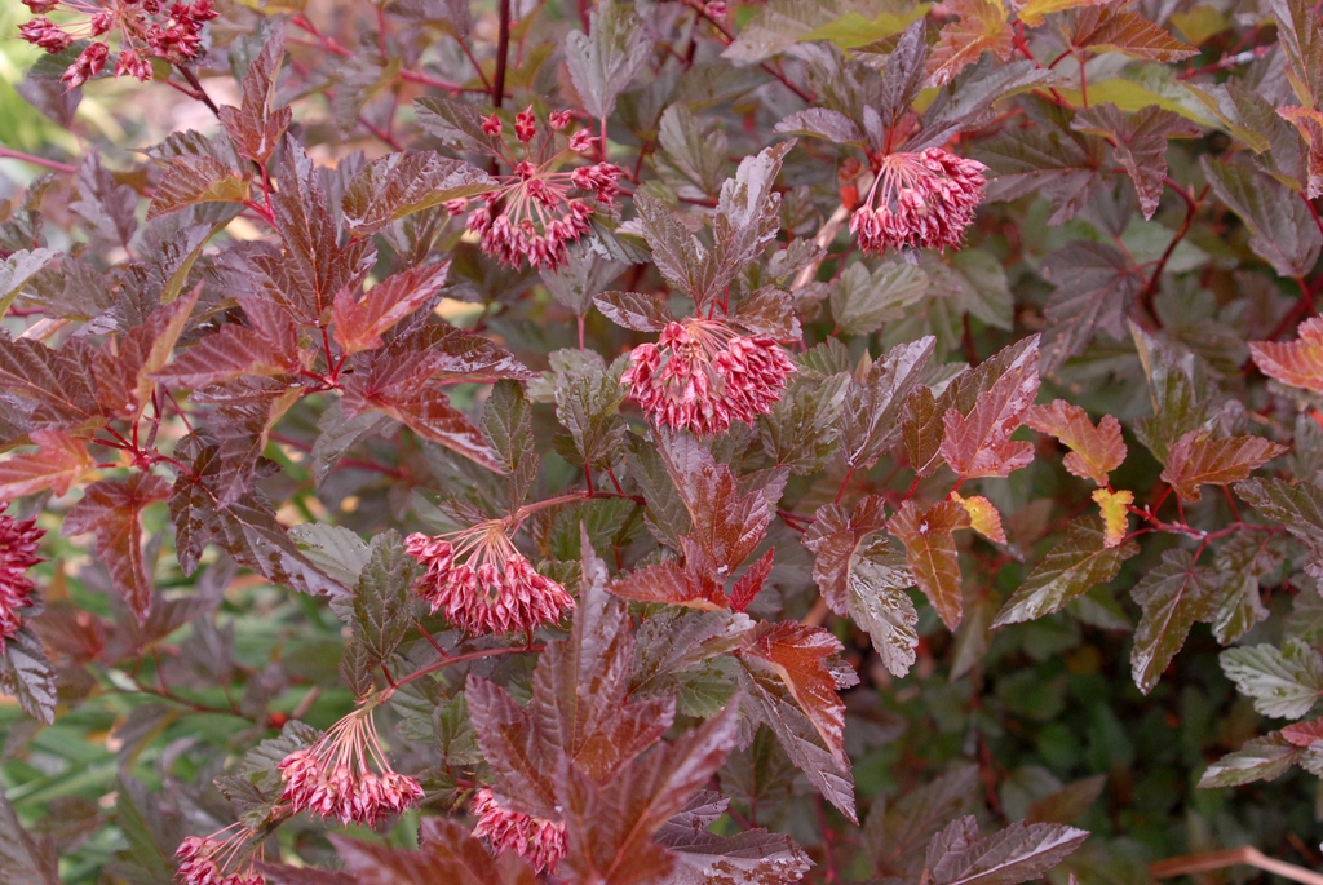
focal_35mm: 45
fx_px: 1655
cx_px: 662
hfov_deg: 43.6
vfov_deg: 29.9
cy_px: 442
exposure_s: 1/100
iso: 400
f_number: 5
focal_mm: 30
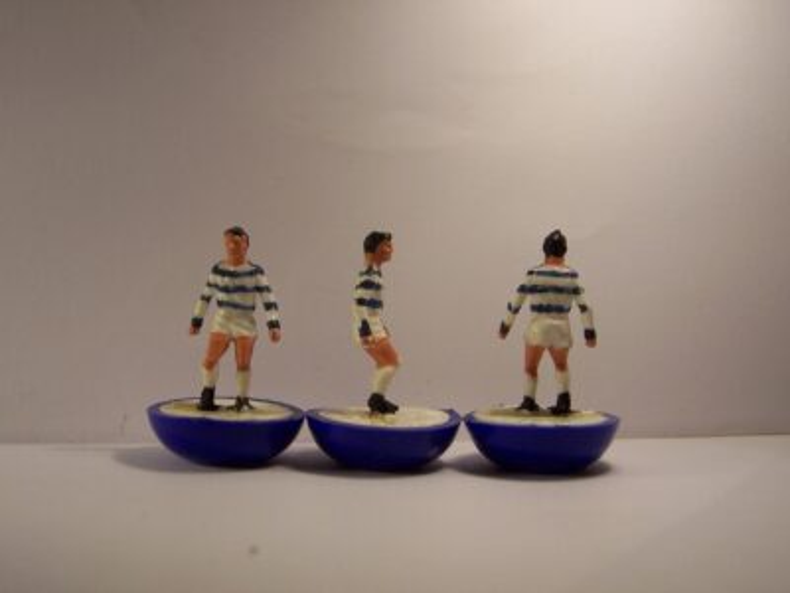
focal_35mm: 44
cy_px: 296
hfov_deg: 42.9
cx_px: 395
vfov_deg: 32.9
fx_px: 1004
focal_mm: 7.3
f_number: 3.3
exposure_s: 1/180
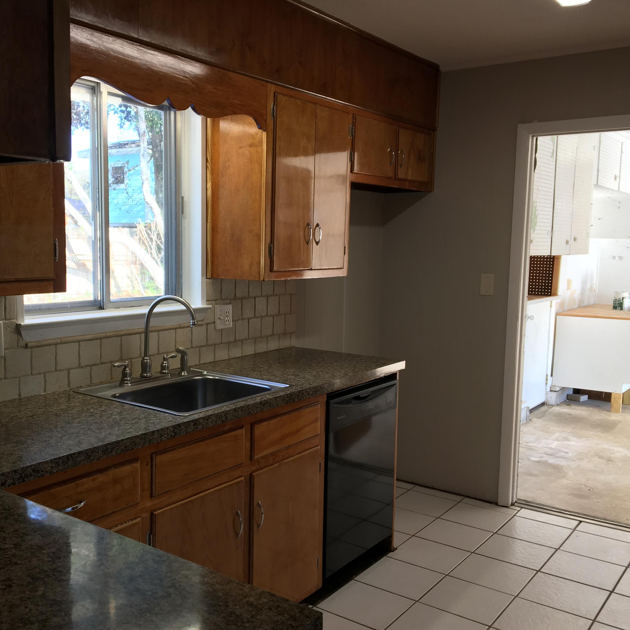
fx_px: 721
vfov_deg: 47.2
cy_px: 322
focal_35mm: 35
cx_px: 253
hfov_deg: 47.0
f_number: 2.2
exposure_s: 1/60
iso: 25
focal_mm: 4.15
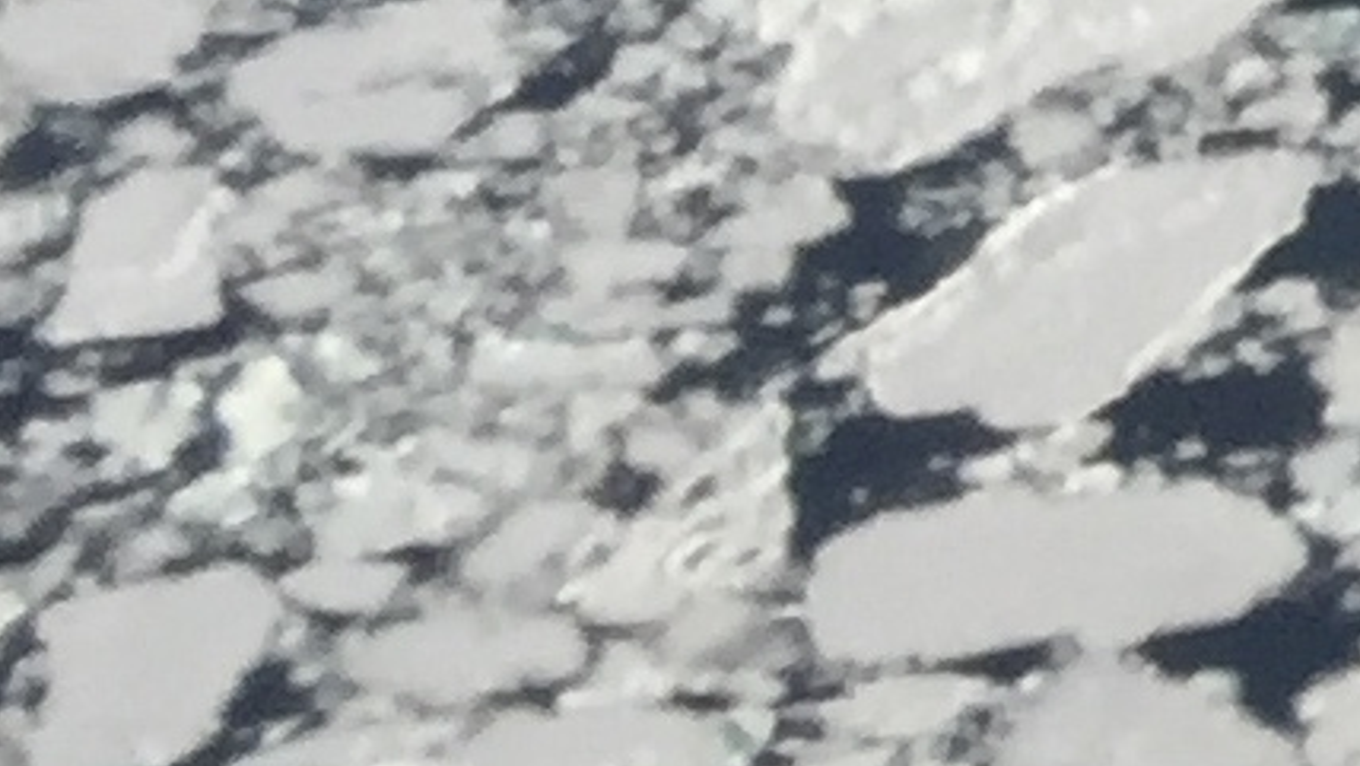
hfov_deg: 7.2
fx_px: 8693
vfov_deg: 4.9
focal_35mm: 241
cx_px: 5027
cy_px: -1055
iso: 32
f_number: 2.2
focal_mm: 4.15
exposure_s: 1/2326
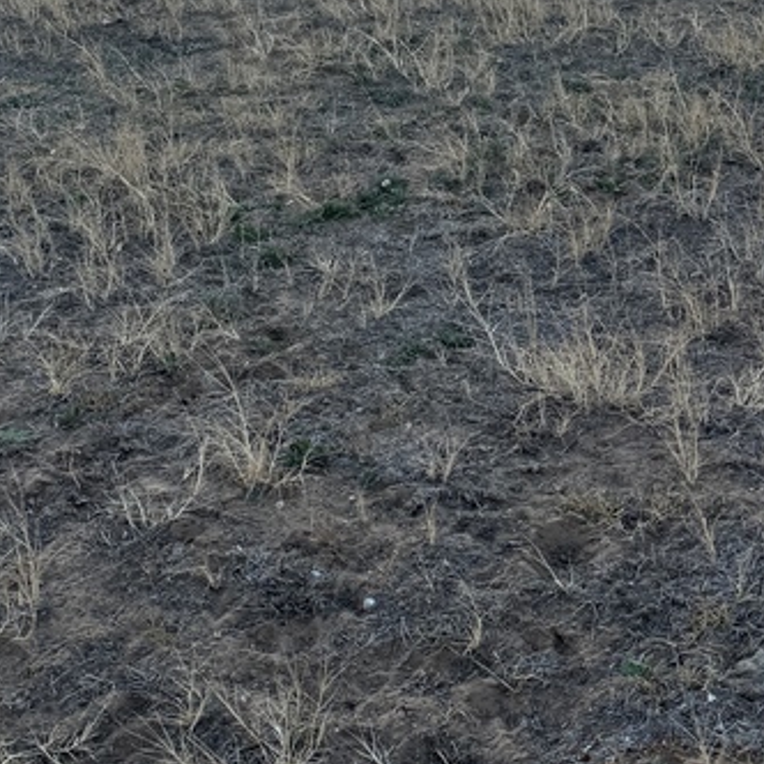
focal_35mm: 69
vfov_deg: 24.5
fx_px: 1723
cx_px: 359
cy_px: 127
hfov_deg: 25.0
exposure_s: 1/1721
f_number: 1.78
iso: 80
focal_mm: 6.76
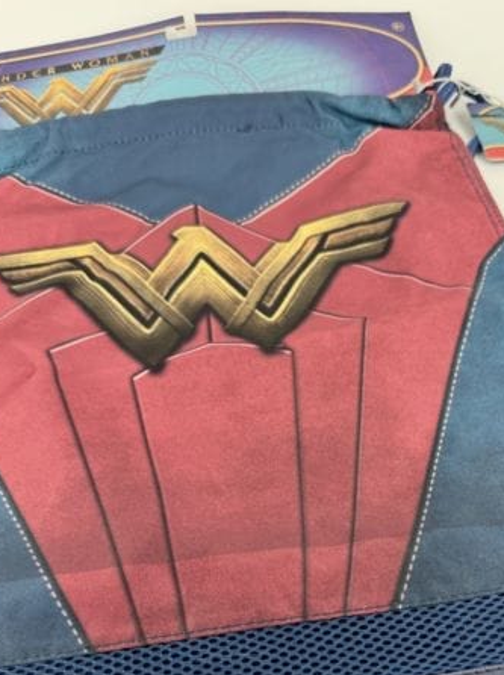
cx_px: 331
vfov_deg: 50.2
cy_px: 468
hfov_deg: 39.1
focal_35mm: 36
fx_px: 701
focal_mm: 6.76
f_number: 1.78
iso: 64
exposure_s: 1/215
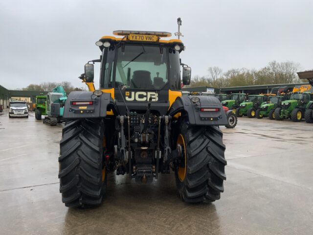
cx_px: 156
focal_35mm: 29
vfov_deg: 48.2
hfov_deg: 61.7
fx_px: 262
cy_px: 118
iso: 64
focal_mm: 3
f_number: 1.8
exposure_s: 1/64
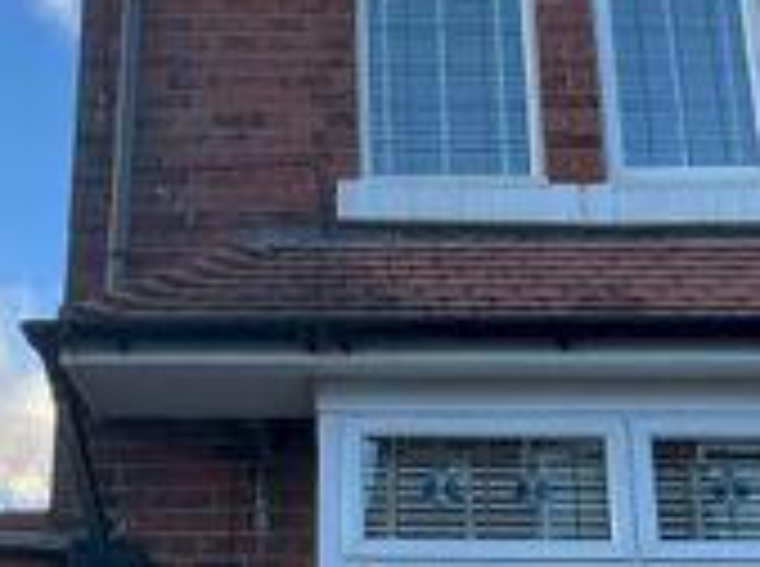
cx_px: 337
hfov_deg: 35.6
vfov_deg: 26.7
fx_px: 1183
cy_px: 403
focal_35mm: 54
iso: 32
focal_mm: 1.57
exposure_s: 1/218
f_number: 1.8
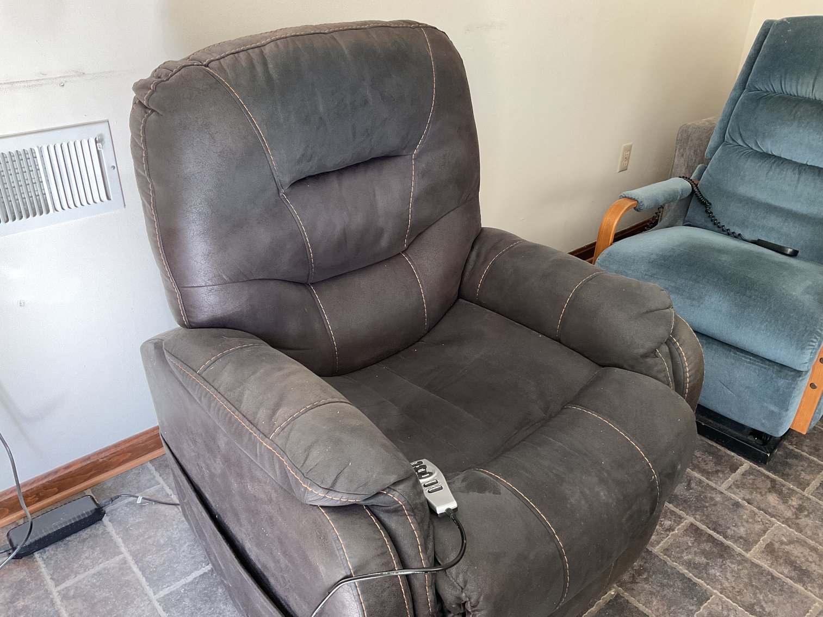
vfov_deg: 48.2
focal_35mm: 29
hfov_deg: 61.7
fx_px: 690
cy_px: 308
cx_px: 412
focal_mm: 3
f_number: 1.8
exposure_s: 1/60
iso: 125
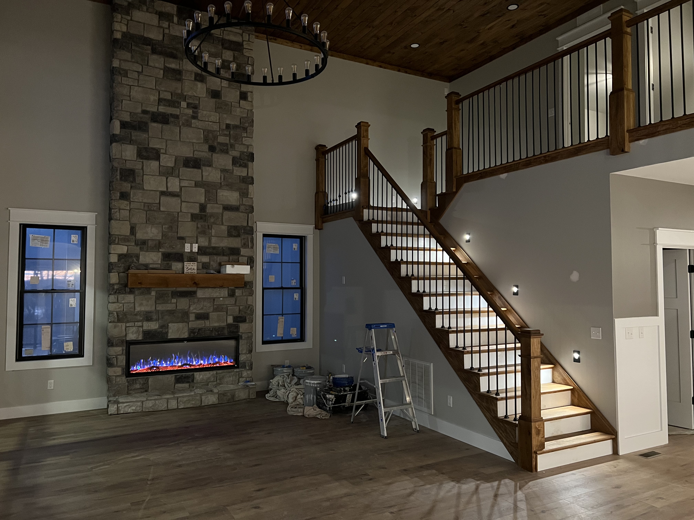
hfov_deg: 67.3
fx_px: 521
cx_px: 347
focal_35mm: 26
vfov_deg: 53.1
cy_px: 260
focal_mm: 5.7
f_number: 1.5
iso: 640
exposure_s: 1/30
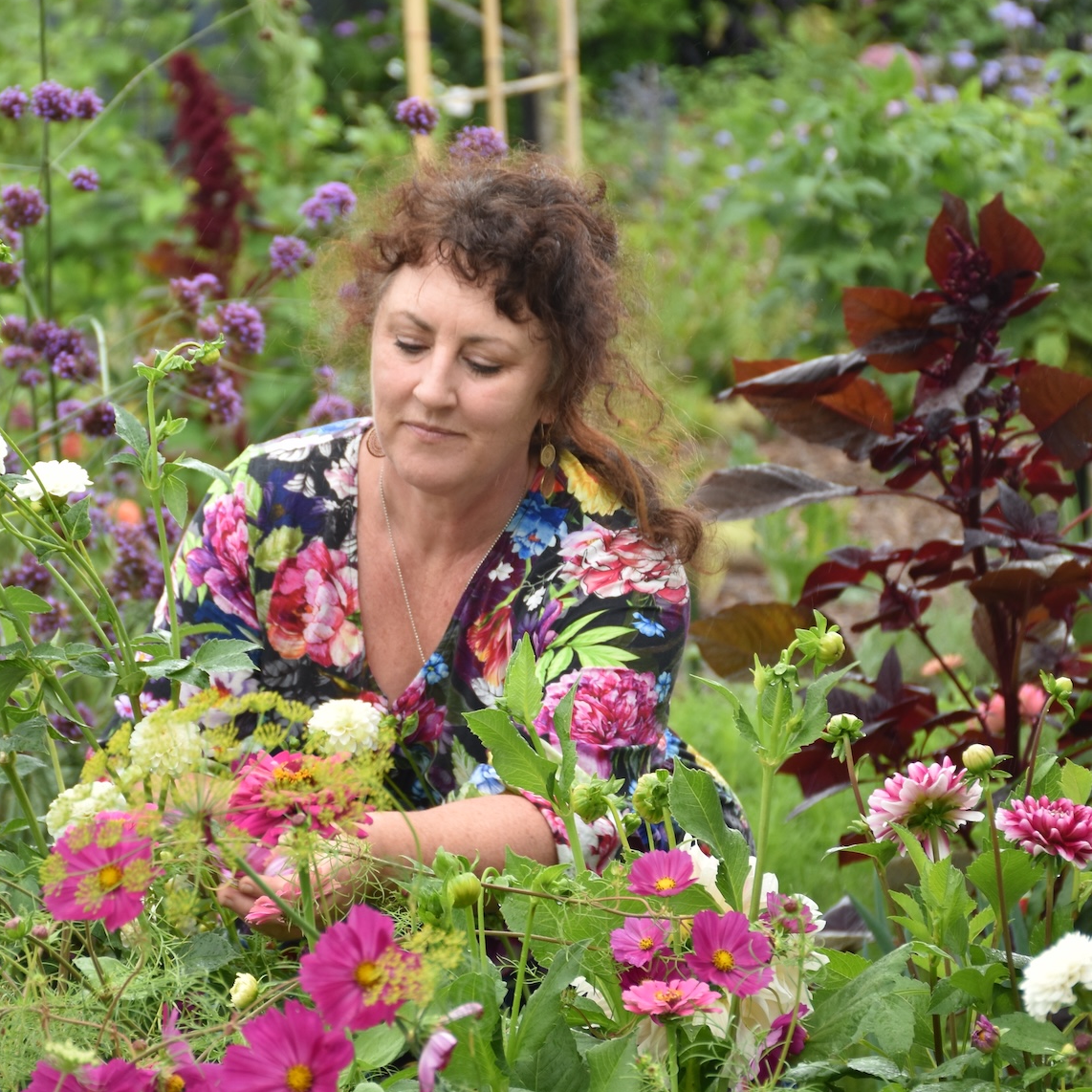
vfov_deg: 9.2
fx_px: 6772
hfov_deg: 9.2
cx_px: 396
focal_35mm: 190
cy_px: 502
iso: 200
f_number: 5.3
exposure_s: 1/160
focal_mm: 85
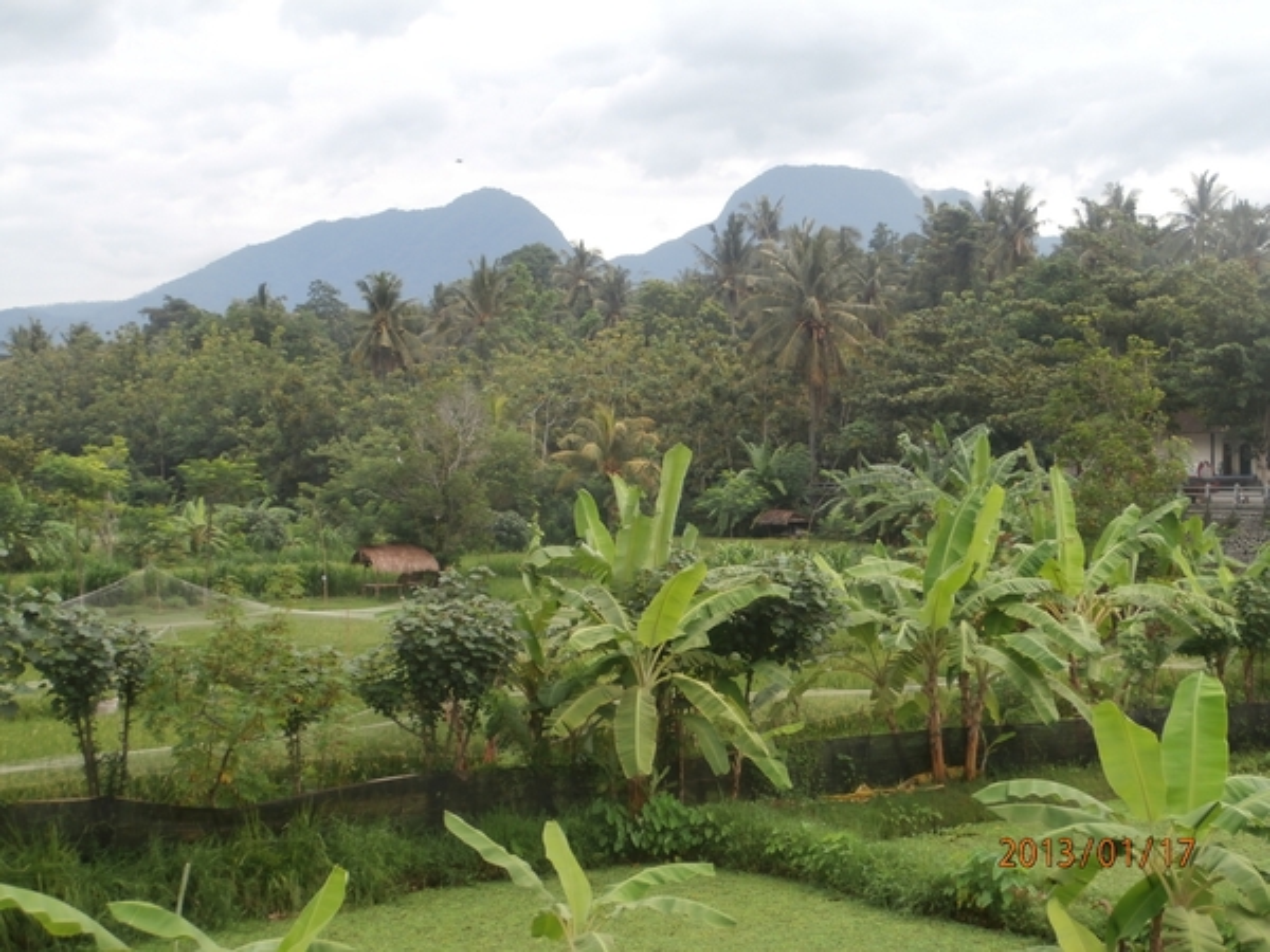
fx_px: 2091
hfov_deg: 33.8
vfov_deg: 25.7
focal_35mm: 57
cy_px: 476
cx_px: 635
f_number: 4.5
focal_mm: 10.11
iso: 100
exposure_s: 1/250
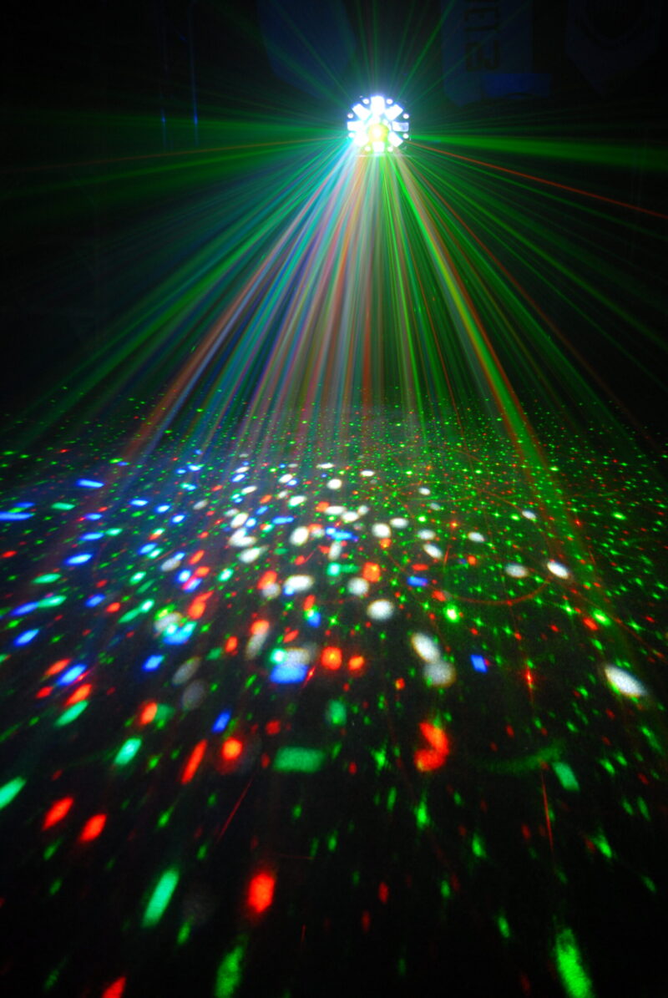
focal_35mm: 32
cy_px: 499
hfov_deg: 41.8
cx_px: 334
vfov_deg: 59.4
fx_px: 874
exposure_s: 3
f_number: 2.8
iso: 200
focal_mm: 21
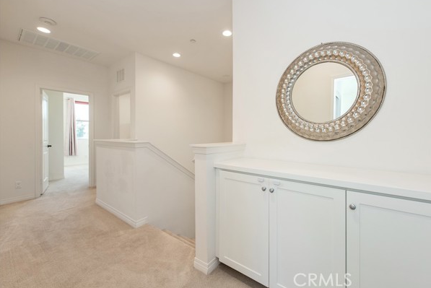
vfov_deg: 77.4
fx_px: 180
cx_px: 230
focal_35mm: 15
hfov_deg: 100.2
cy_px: 136
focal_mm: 14
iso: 560
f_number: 5.6
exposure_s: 1/125
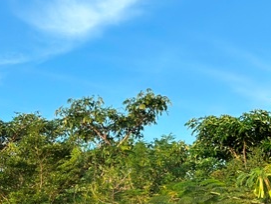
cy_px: 268
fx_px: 1104
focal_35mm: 141
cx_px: 39
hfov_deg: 13.9
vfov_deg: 10.3
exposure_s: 1/1517
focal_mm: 6.86
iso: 80
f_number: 1.78
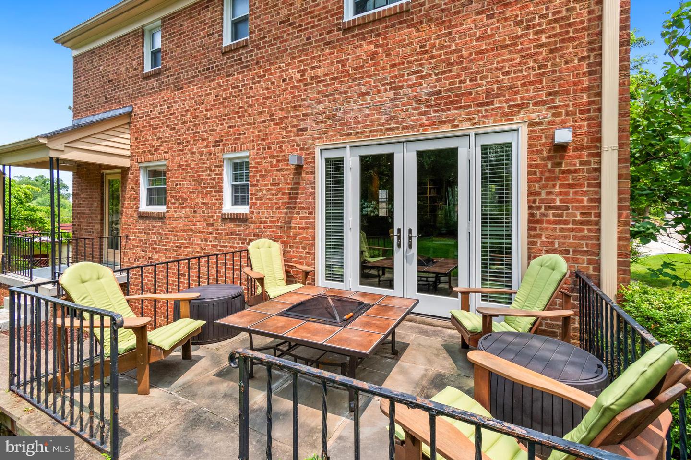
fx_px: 288
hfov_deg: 100.4
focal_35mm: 15
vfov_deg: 77.2
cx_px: 346
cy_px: 230
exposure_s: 1/200
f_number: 10
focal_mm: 10
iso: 200
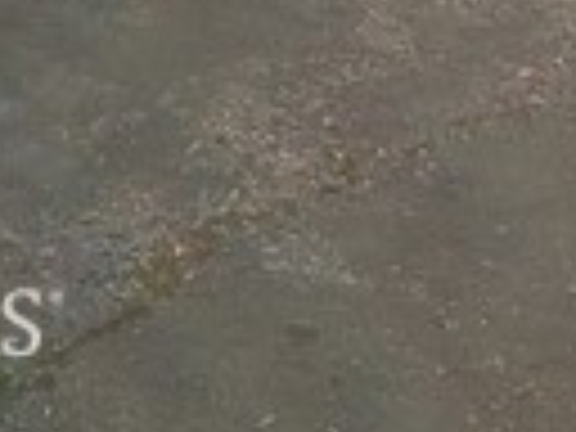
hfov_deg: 9.3
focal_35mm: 208
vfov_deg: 6.1
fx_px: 3461
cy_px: -1256
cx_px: -189
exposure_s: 1/531
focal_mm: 4.3
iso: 50
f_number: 2.4
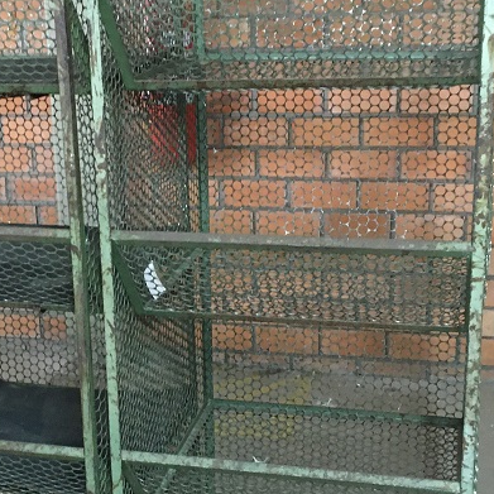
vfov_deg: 26.1
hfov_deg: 25.9
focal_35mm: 66
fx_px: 1066
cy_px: 264
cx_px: 155
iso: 400
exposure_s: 1/15
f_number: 2.2
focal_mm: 4.15
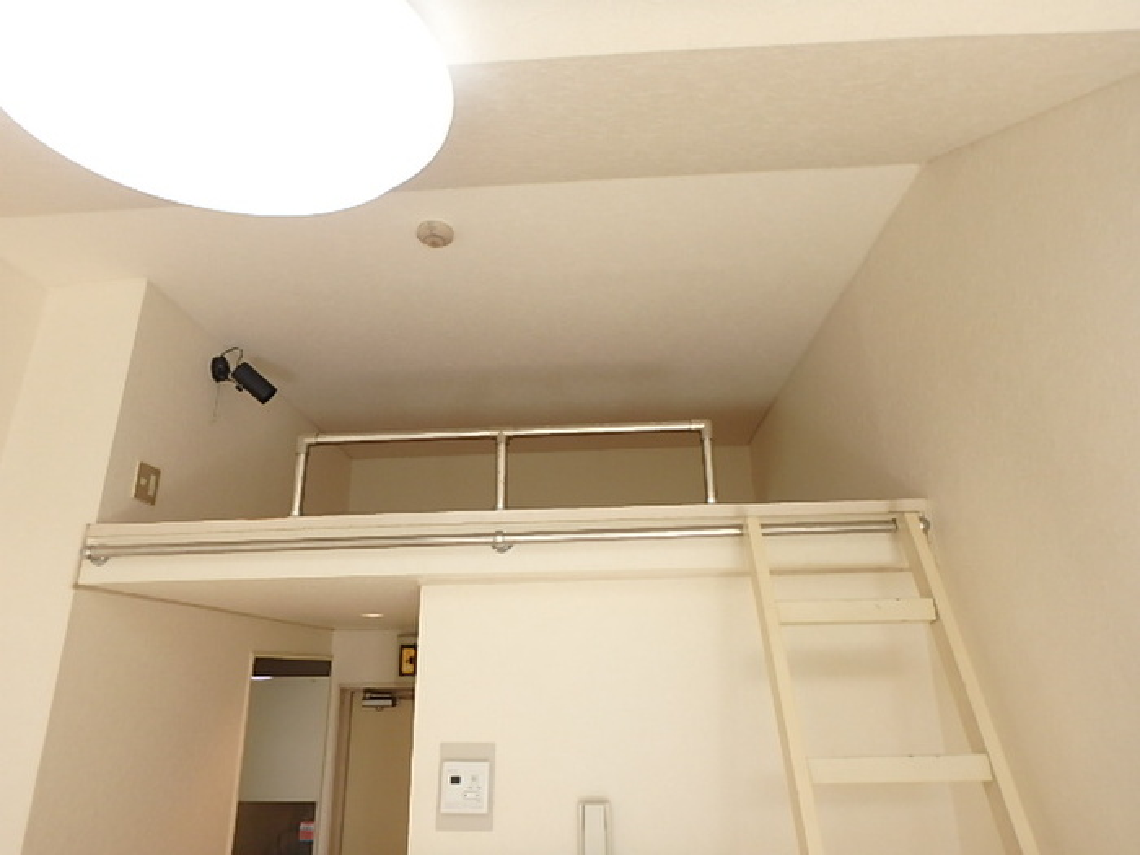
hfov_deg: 79.0
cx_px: 570
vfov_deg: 63.4
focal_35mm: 21
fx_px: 692
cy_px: 428
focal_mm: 3.7
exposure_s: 1/50
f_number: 3.5
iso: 200
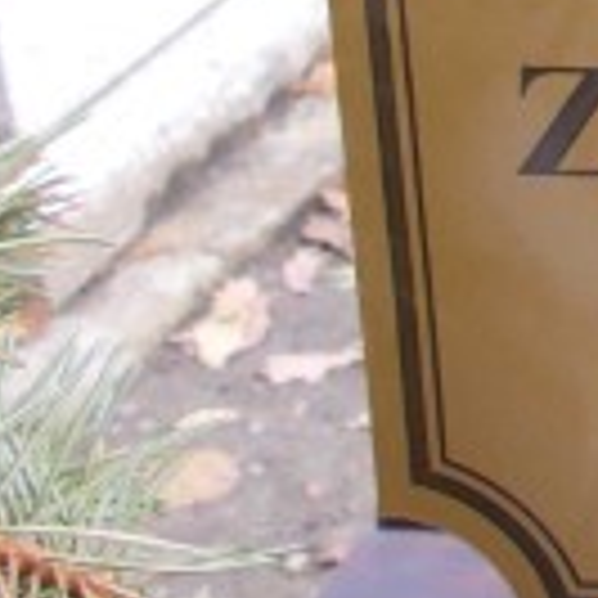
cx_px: 1093
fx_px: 2169
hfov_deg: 13.9
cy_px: -135
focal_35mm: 111
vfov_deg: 15.1
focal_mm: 4.6
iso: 80
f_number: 3.2
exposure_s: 1/160
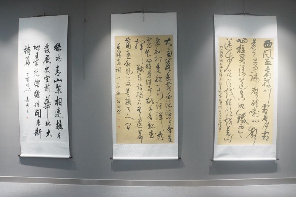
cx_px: 148
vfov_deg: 47.9
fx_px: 222
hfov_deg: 67.4
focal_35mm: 27
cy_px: 98
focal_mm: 18
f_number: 7.1
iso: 3200
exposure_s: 1/200
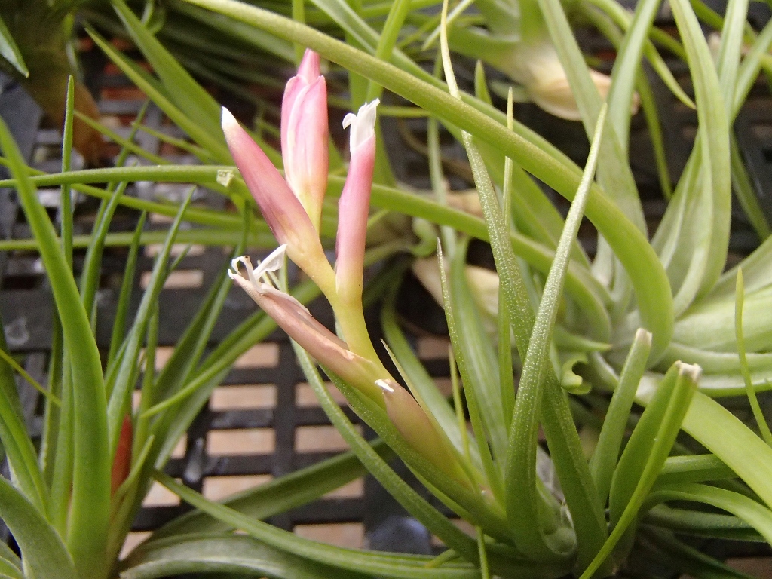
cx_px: 386
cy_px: 290
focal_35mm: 37
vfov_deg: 38.7
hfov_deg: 50.1
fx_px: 825
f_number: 4.7
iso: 800
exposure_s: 1/100
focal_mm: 6.64
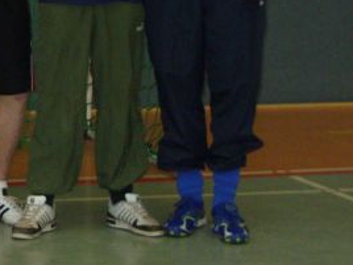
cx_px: -165
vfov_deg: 6.0
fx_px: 2529
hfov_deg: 7.8
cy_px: -51
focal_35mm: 248
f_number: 3.3
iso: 400
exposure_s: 1/148
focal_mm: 13.8
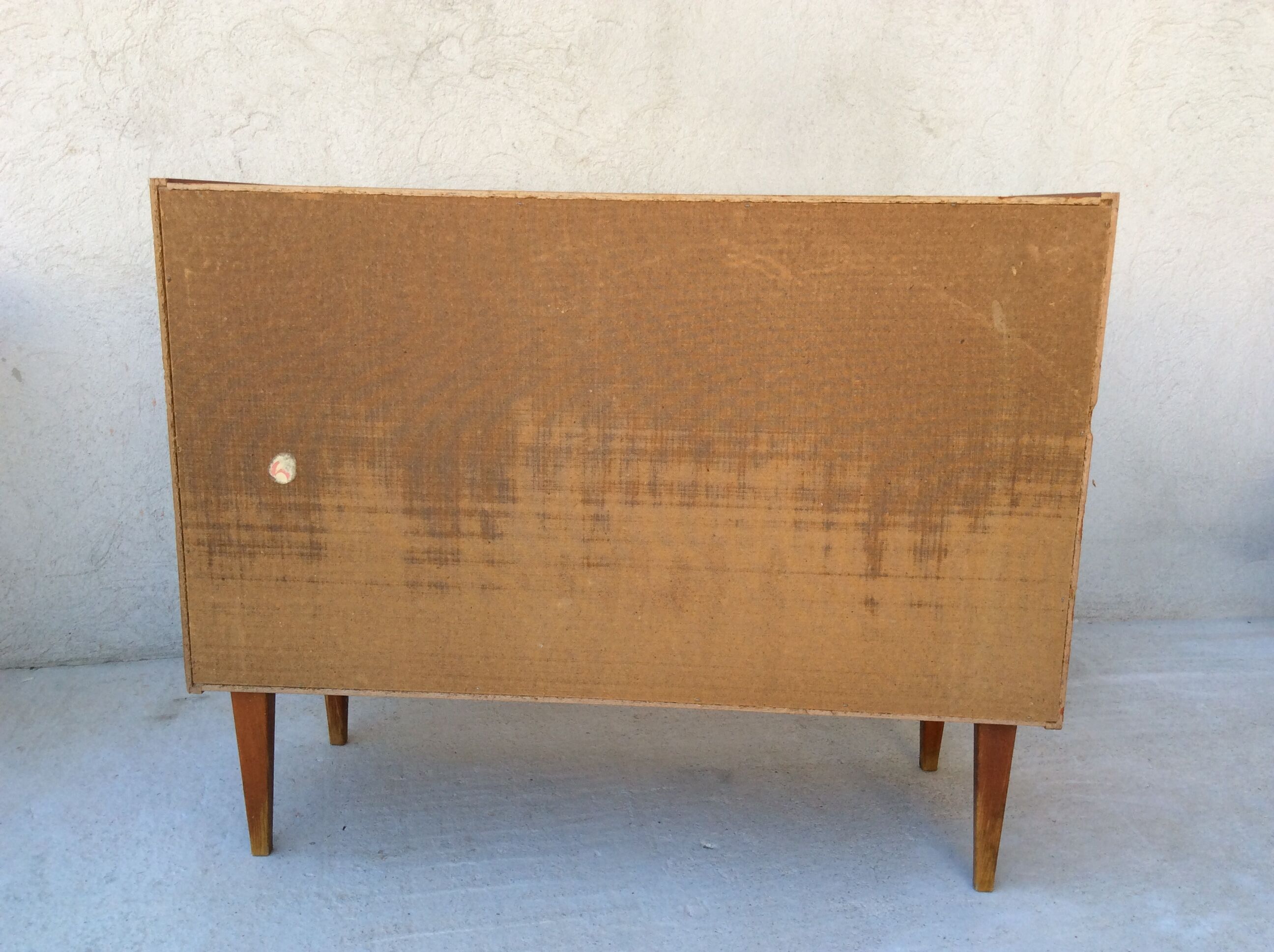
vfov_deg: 44.1
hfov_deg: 56.9
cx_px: 637
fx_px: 1176
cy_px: 476
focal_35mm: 32
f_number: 2.4
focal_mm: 3.3
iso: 32
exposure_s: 1/123
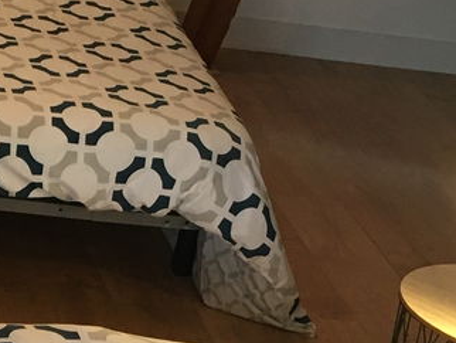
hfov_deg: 13.1
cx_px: -166
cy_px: 378
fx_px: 1898
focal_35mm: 144
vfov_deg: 10.2
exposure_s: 1/33
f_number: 2.2
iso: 125
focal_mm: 4.15
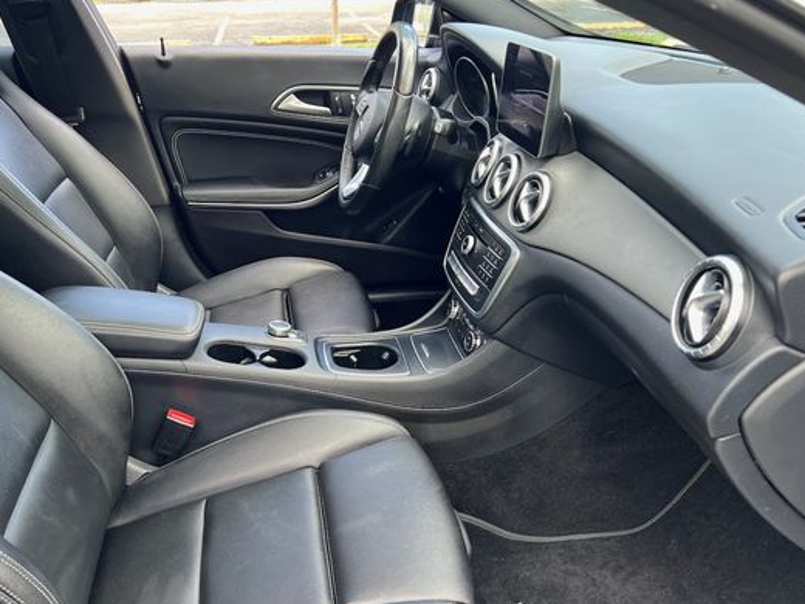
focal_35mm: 32
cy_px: 339
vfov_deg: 44.1
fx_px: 744
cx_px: 345
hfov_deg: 56.6
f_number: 1.5
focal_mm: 5.7
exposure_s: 1/121
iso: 64
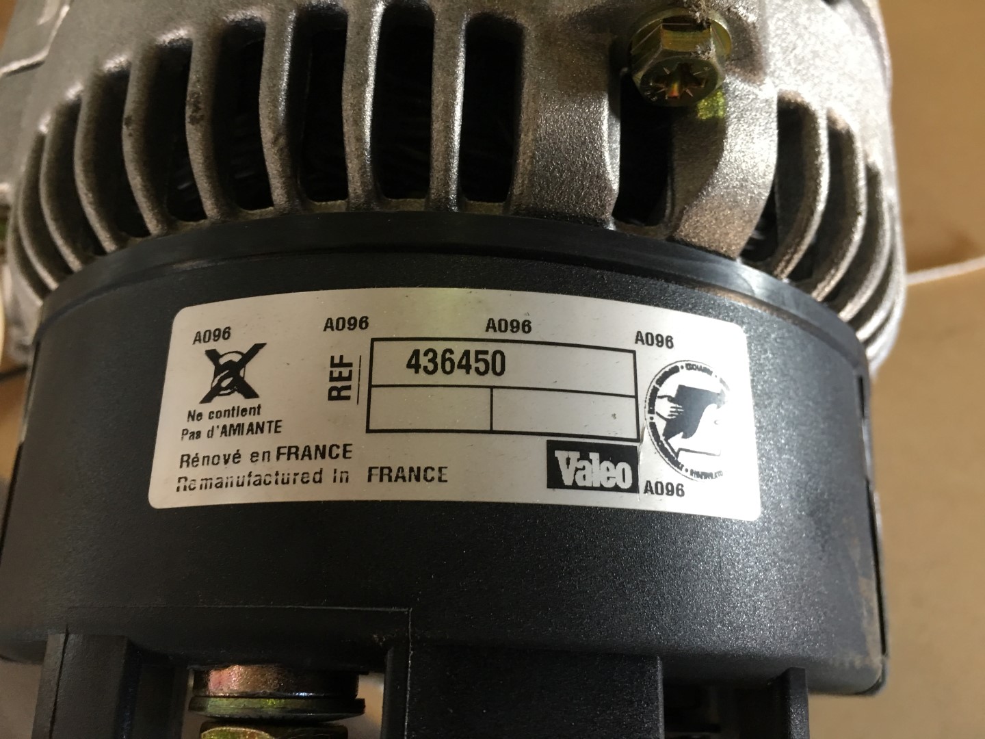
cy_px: 370
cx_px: 492
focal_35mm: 29
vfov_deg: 48.2
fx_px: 825
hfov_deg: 61.7
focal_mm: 4.15
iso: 64
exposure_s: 1/17
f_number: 2.2
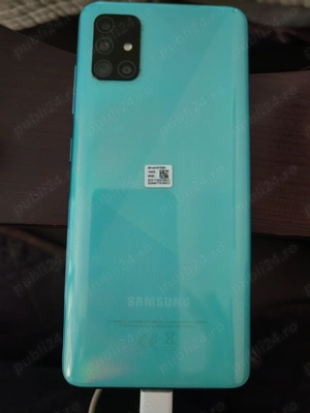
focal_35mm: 27
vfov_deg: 65.3
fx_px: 322
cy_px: 206
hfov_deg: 51.4
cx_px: 155
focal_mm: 5.52
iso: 1600
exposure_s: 1/17
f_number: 1.95
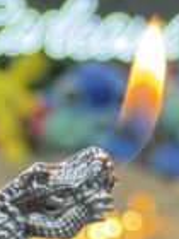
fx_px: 1889
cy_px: 108
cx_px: 12
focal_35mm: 274
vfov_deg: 7.2
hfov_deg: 5.4
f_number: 1.78
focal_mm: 6.76
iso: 80
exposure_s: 1/100
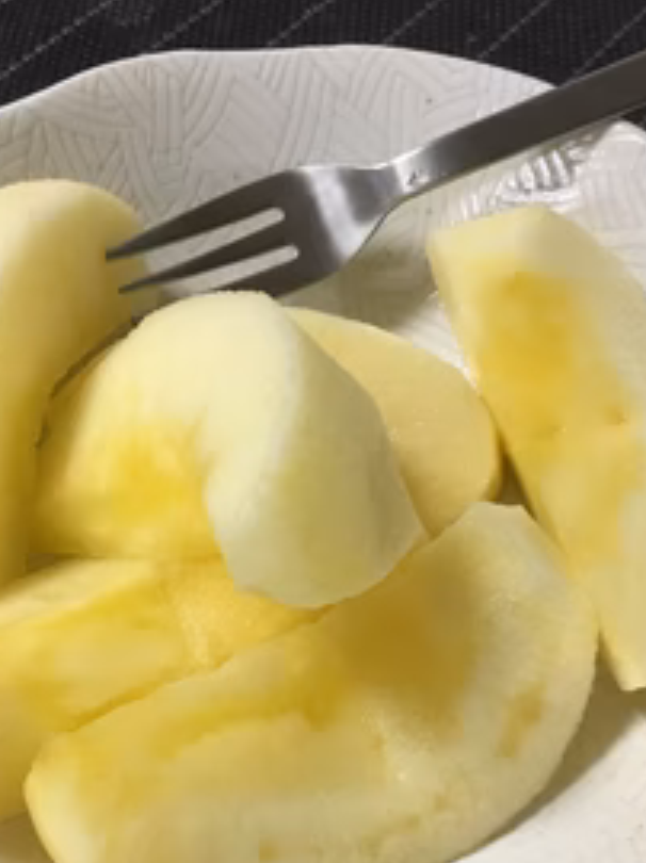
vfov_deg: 40.9
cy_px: 553
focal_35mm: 46
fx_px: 1146
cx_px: 278
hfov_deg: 31.4
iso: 100
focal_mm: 3.3
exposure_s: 1/30
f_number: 2.4
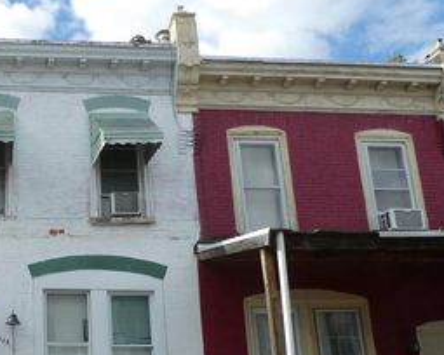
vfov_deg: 32.3
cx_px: 23
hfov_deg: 37.0
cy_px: 255
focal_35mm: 46
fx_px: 604
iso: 80
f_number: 3.3
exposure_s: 1/500
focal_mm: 4.3
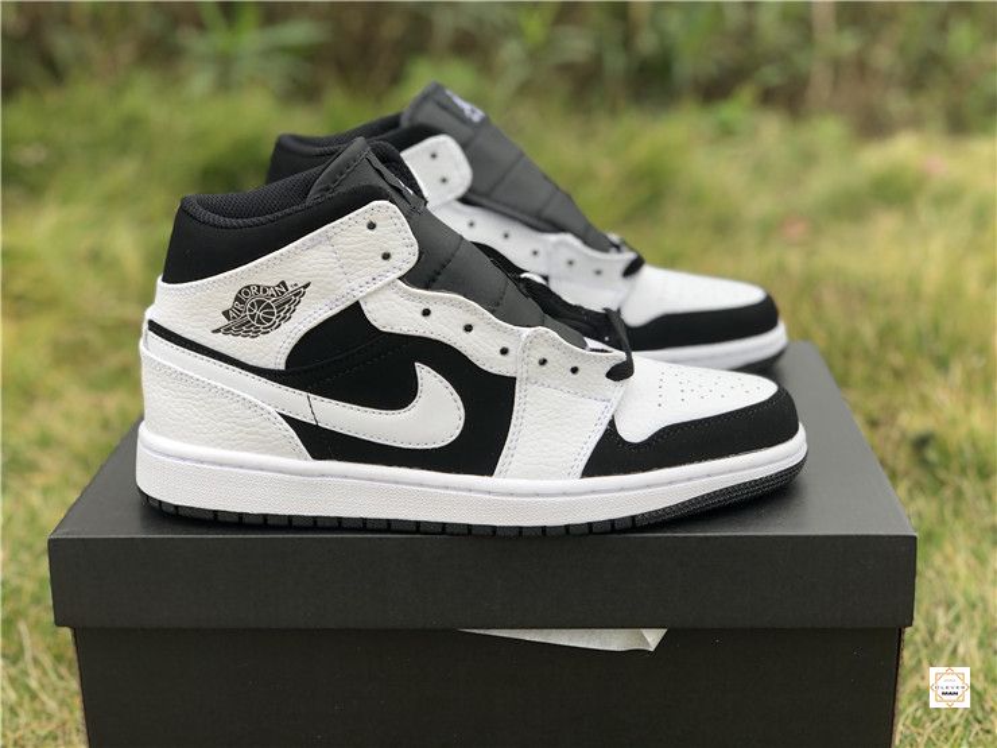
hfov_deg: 36.8
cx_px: 498
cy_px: 374
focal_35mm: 52
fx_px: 1498
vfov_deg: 28.0
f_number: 2.4
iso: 16
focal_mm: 6
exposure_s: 1/138
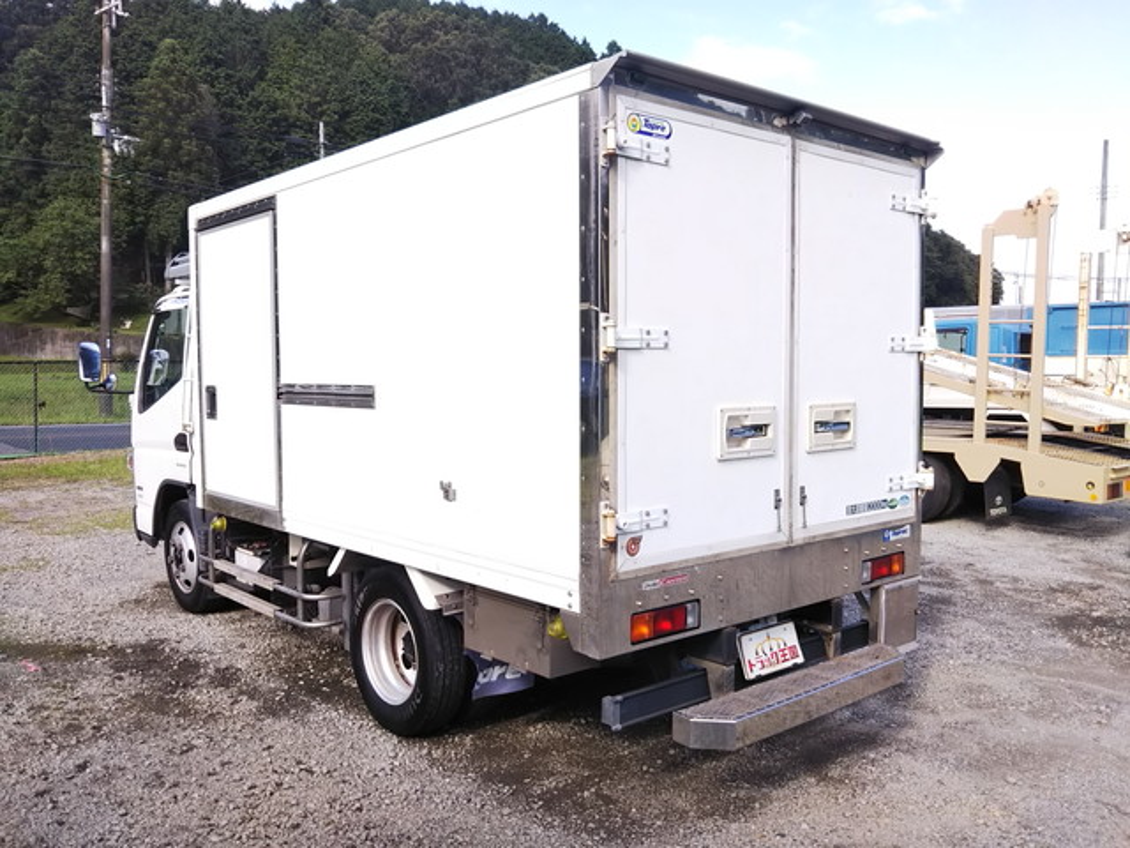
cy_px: 424
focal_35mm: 30
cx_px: 565
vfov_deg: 46.8
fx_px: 979
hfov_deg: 60.0
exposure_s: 1/321
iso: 20
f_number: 2.2
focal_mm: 4
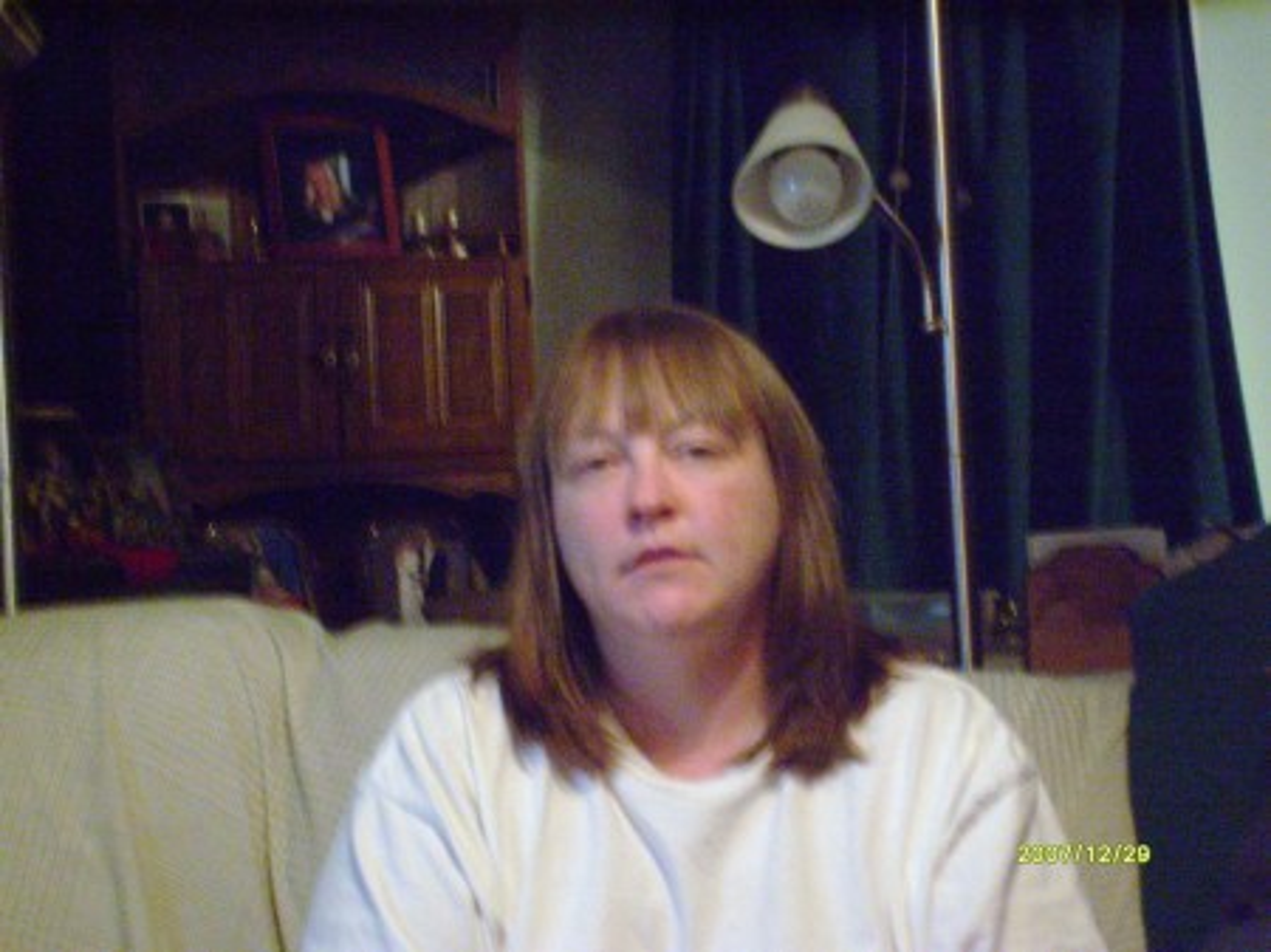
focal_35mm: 106
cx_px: 636
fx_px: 3890
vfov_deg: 14.0
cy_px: 476
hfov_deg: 18.6
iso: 200
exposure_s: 1
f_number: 4.9
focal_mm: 17.4
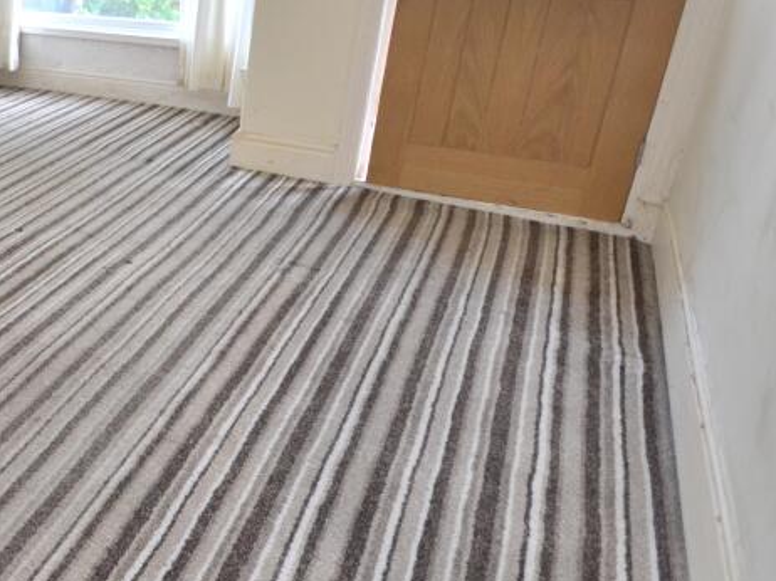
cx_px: -82
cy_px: 142
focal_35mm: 32
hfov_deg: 43.6
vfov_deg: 42.7
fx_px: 717
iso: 800
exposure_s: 1/60
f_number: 4
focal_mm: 10
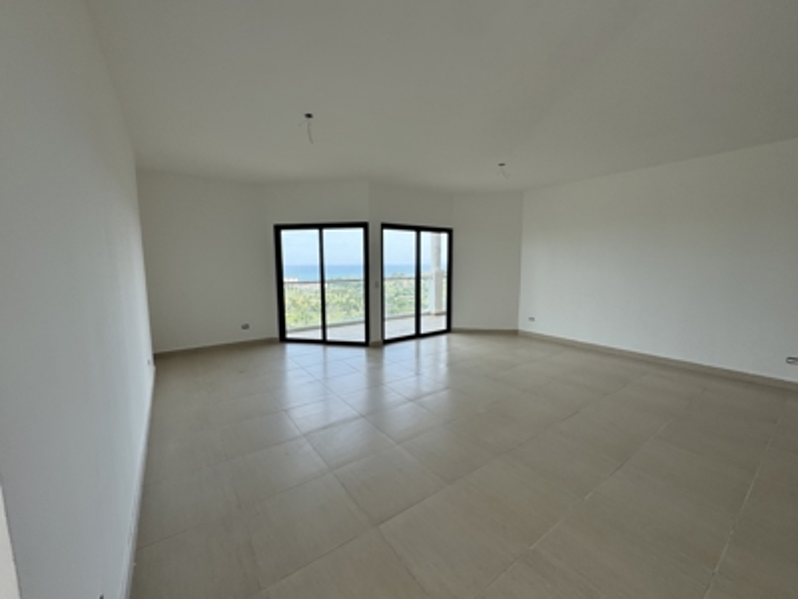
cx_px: 399
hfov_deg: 102.1
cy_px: 300
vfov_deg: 85.7
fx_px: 323
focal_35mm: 14
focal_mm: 2.22
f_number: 2.2
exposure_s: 1/275
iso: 40
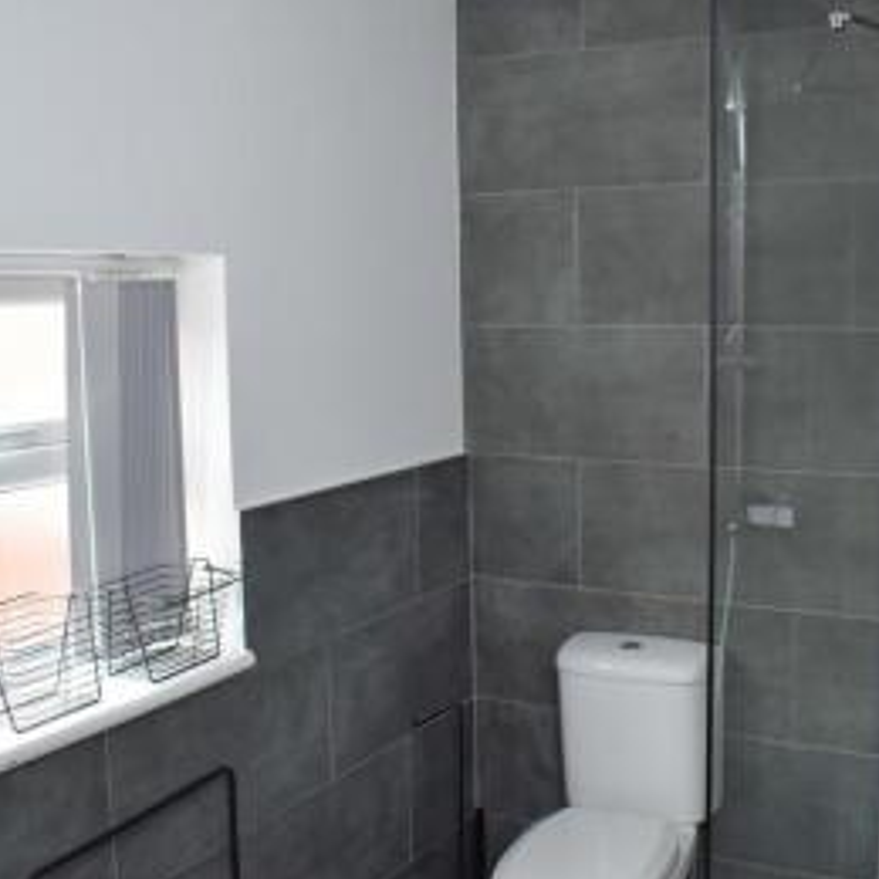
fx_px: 1207
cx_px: 524
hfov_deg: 39.9
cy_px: 478
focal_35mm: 42
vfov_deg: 40.0
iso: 400
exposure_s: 1/60
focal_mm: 18
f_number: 4
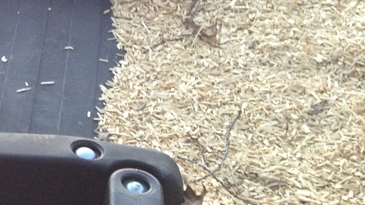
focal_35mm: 111
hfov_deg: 17.5
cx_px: -166
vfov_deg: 10.9
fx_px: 1074
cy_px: 53
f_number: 2.4
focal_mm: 4.28
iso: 125
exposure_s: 1/20
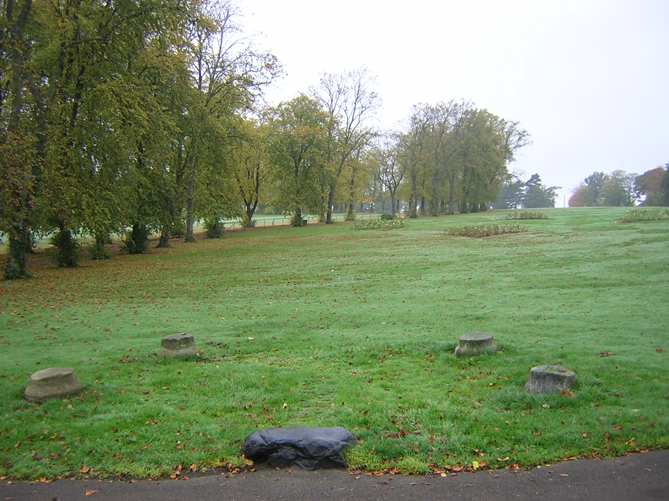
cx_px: 334
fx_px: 696
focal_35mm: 36
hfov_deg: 51.4
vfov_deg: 39.7
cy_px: 250
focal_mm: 4.7
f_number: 2.6
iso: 100
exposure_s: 1/76.9
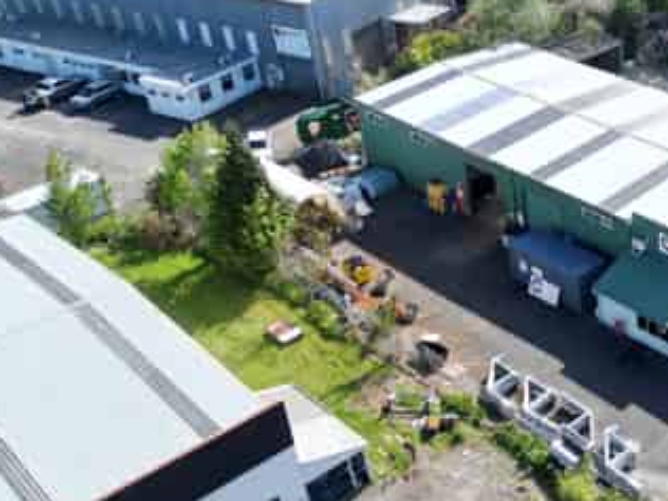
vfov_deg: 29.1
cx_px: 651
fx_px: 965
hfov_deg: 35.0
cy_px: 263
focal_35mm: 50
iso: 100
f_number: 1.7
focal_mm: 6.72
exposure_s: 1/1600
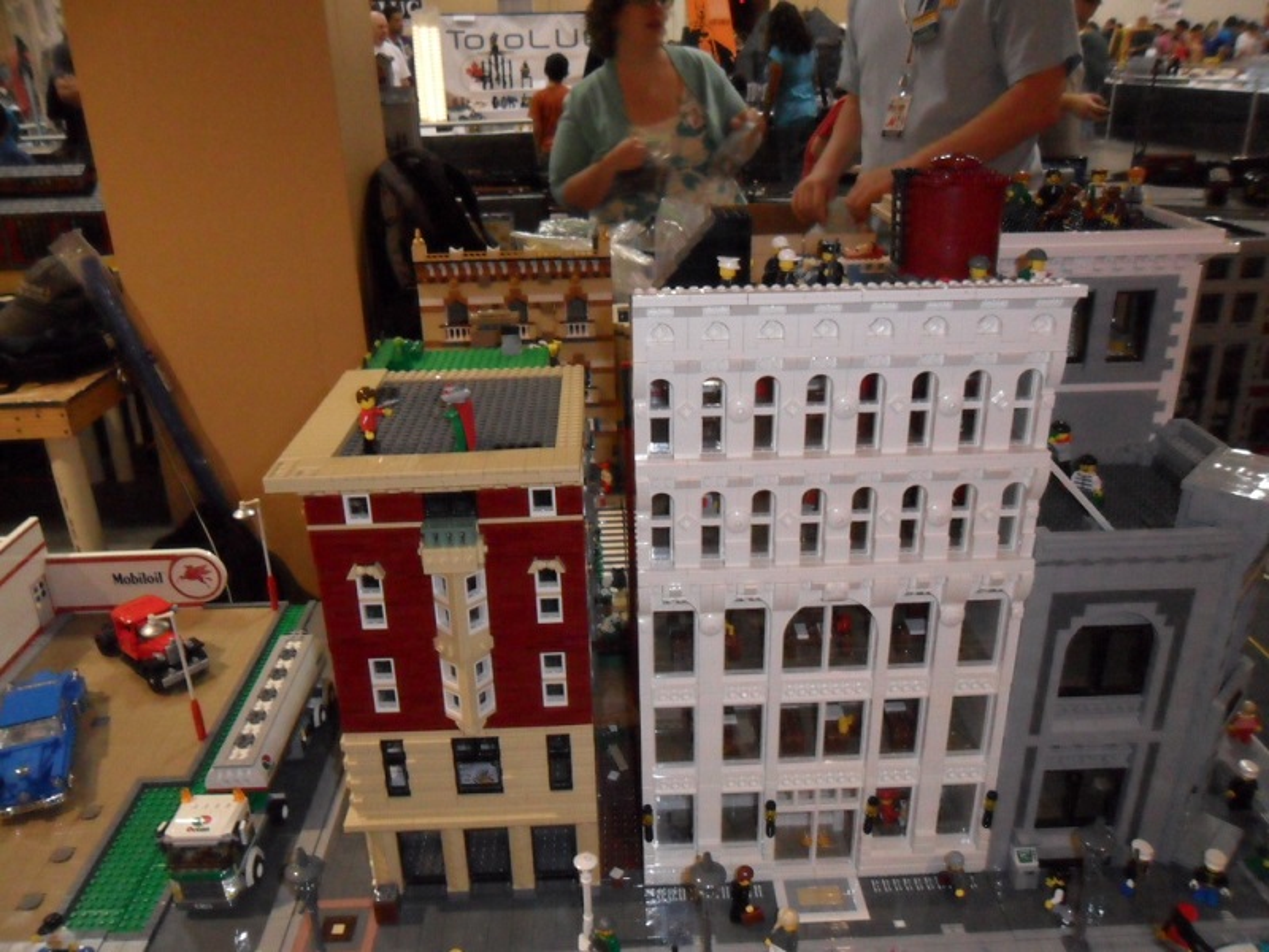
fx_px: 990
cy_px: 476
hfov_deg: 65.3
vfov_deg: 51.4
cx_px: 634
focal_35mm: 27
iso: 400
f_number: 3.5
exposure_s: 1/45
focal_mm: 4.9
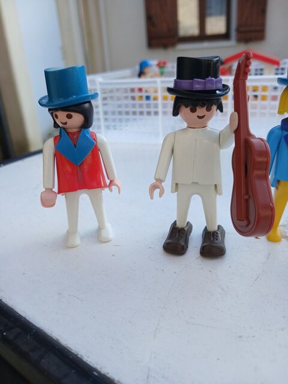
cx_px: 144
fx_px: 300
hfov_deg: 51.4
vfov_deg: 65.3
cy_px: 192
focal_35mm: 27
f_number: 1.8
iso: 32
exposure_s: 1/100
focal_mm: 3.98
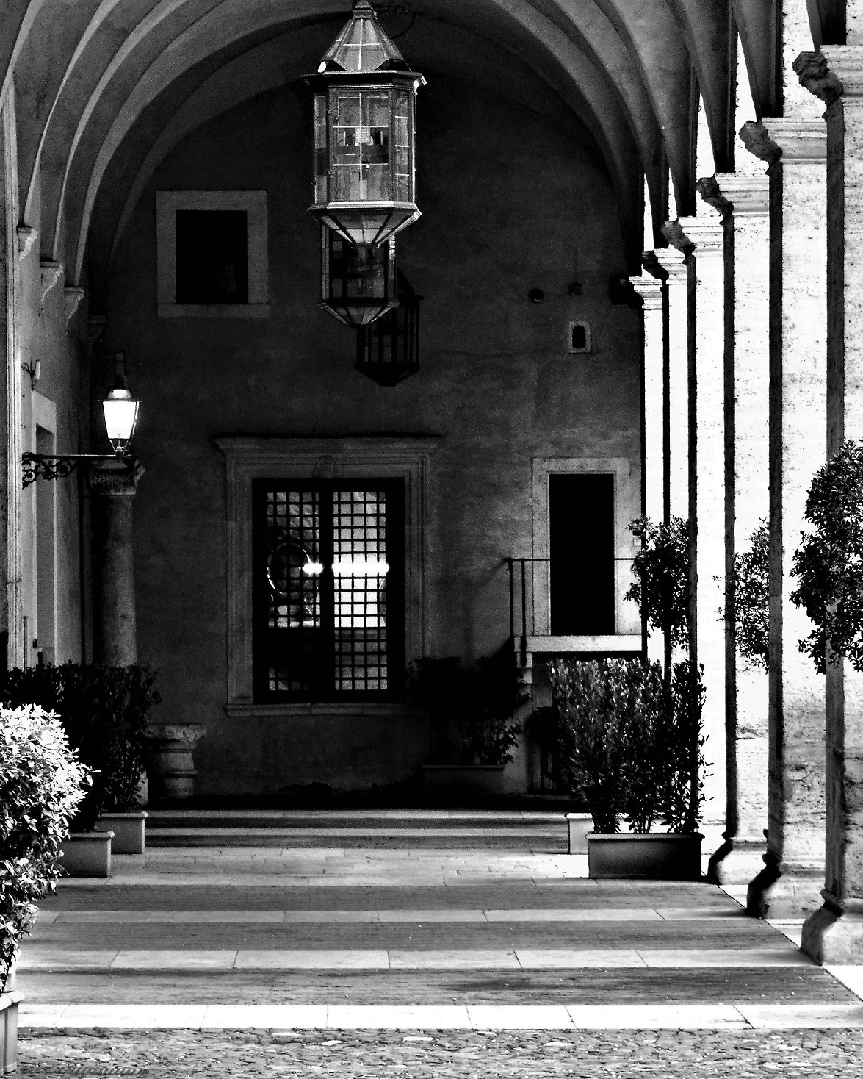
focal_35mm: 161
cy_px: 246
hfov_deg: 9.6
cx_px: 353
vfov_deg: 11.9
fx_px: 5139
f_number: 4
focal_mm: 70
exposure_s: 1/125
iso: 1600
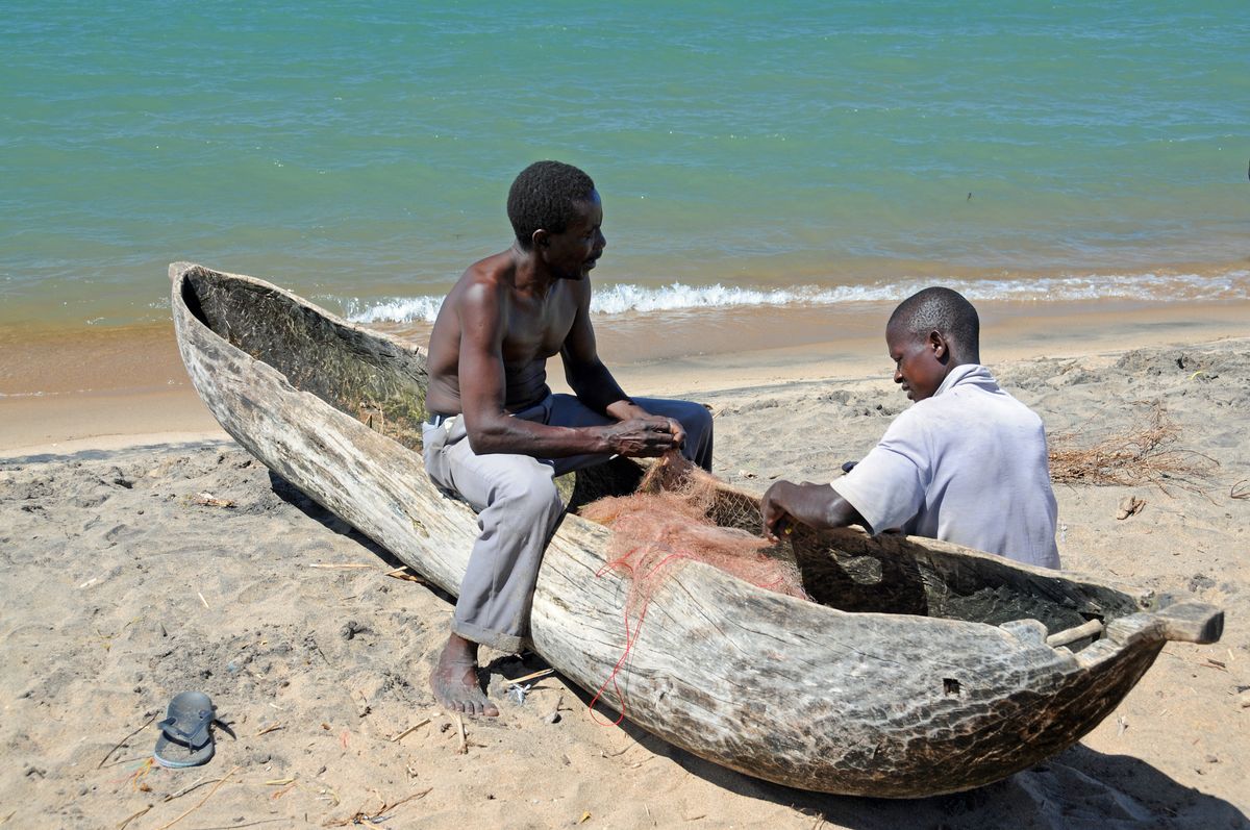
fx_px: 1769
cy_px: 415
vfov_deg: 26.4
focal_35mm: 51
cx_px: 625
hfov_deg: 38.9
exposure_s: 1/160
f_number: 6.3
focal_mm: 34
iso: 200
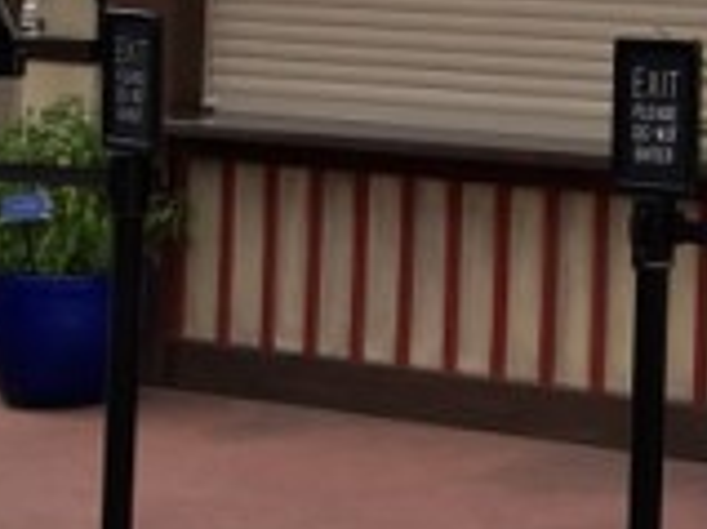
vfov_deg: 11.3
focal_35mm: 128
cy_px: -176
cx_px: 1129
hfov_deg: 14.2
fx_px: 2612
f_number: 2.2
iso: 25
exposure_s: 1/496
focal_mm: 4.15
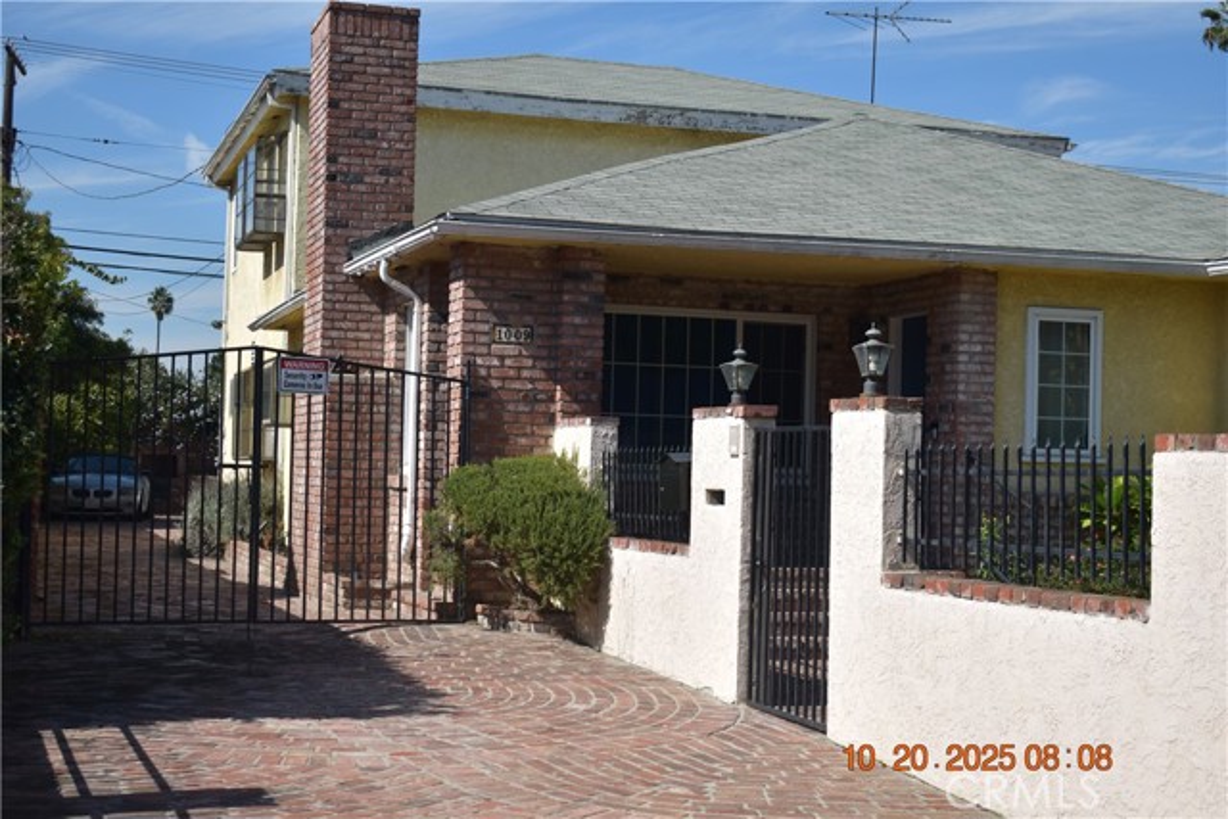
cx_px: 614
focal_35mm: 57
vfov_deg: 23.8
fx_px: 1945
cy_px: 410
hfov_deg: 35.0
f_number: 4.8
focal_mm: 38
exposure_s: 1/640
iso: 100
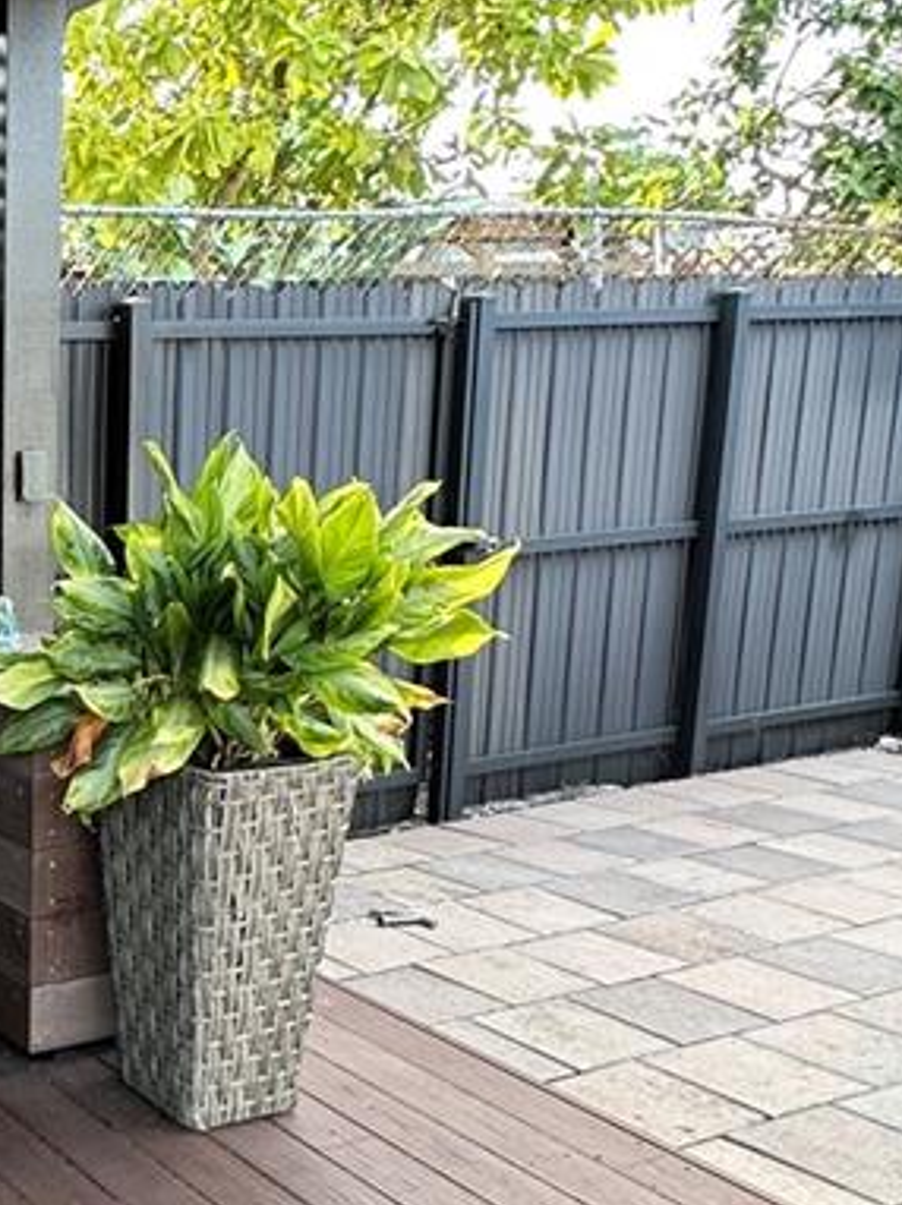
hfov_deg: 26.8
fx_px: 1530
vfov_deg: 42.9
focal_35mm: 44
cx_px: -322
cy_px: 678
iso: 80
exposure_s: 1/99
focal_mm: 2.22
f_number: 2.2
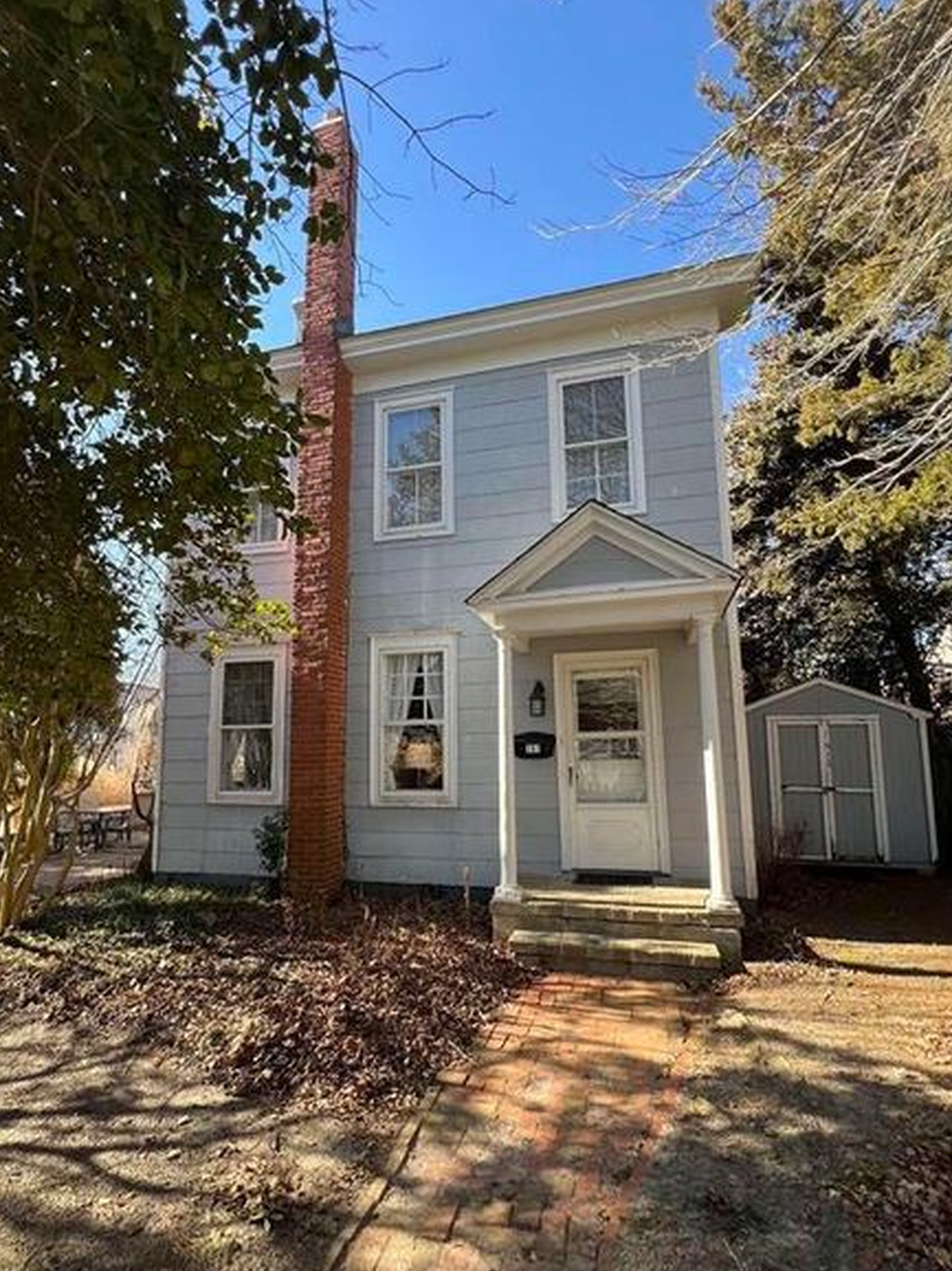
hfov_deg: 81.7
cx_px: 488
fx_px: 550
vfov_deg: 98.0
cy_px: 685
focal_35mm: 15
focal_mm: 1.57
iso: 32
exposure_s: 1/210
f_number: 1.8
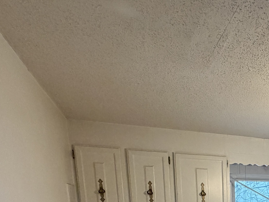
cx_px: 280
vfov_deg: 28.4
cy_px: 267
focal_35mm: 41
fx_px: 319
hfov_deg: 39.4
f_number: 2.2
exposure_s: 1/60
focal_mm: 2.22
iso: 320
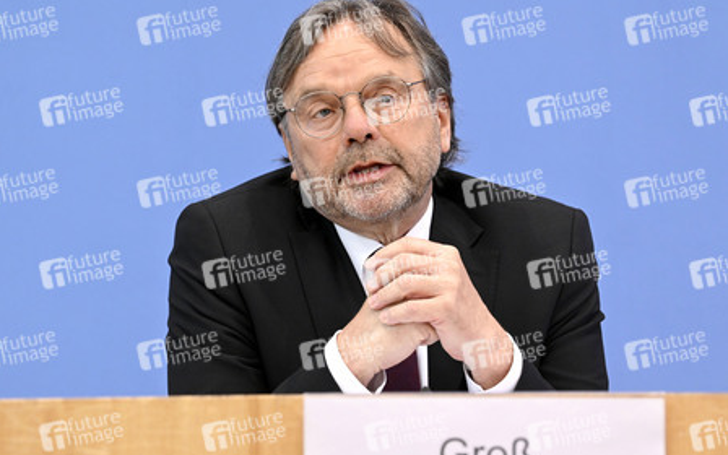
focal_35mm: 123
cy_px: 229
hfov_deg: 17.0
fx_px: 2440
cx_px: 363
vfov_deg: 10.7
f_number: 6.3
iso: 5000
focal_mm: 120
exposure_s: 1/640
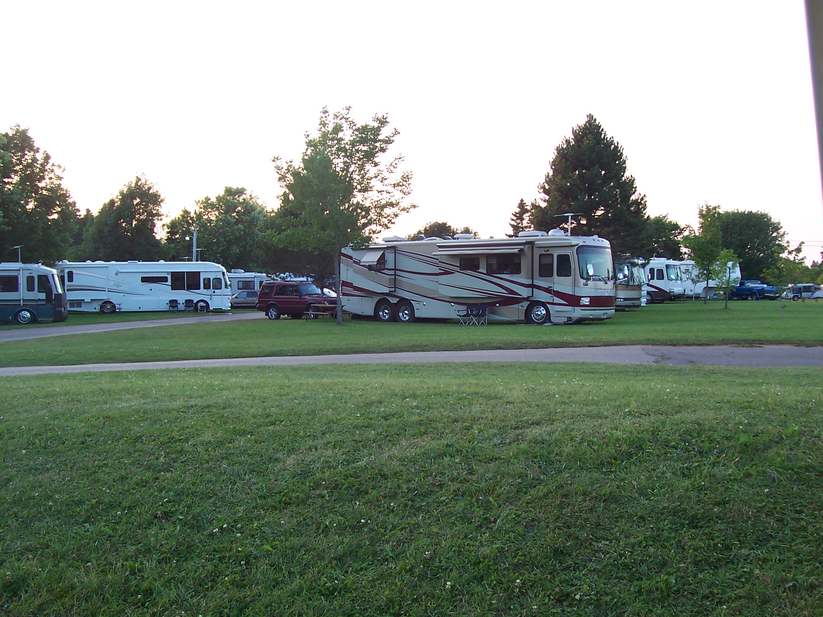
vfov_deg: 38.7
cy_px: 308
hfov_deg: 50.1
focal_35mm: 37
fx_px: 880
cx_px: 412
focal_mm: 5.6
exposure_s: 1/125
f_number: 2.8
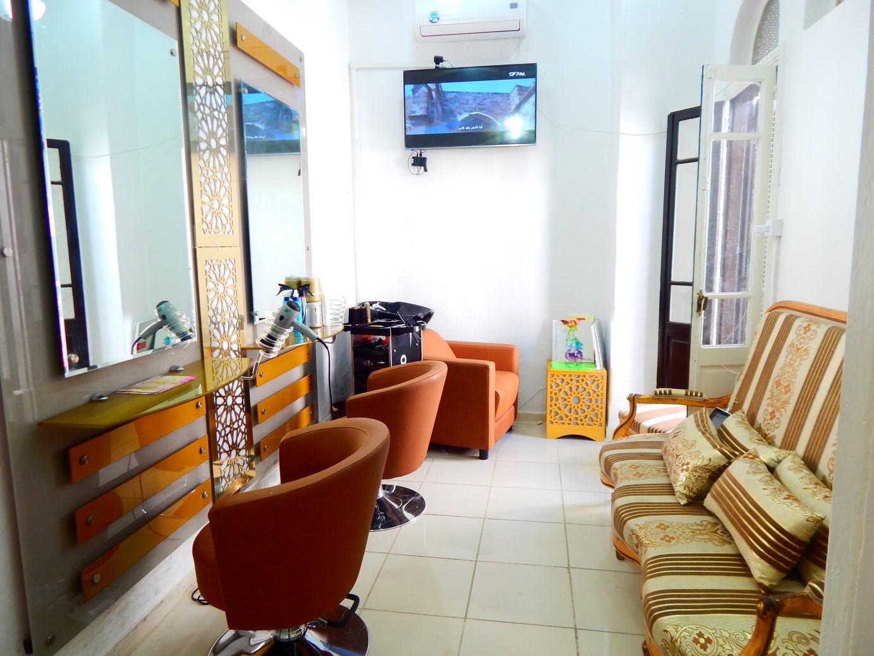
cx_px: 437
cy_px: 328
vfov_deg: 61.1
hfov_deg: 76.4
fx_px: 556
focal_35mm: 22
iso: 160
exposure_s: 1/30
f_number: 3
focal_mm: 4
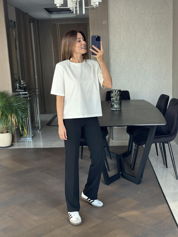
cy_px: 118
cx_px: 89
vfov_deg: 39.7
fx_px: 329
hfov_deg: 30.3
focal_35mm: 48
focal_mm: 6.86
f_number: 1.78
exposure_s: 1/60
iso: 160
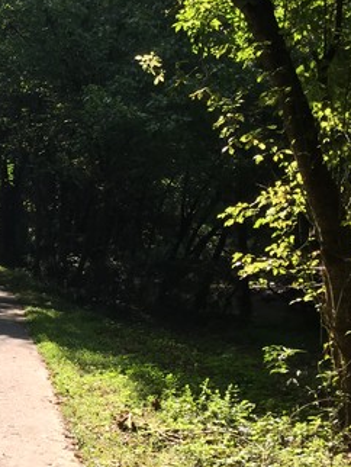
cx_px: -62
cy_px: 213
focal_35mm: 72
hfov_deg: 19.4
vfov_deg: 27.0
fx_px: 972
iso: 32
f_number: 2.2
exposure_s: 1/399
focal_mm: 4.15
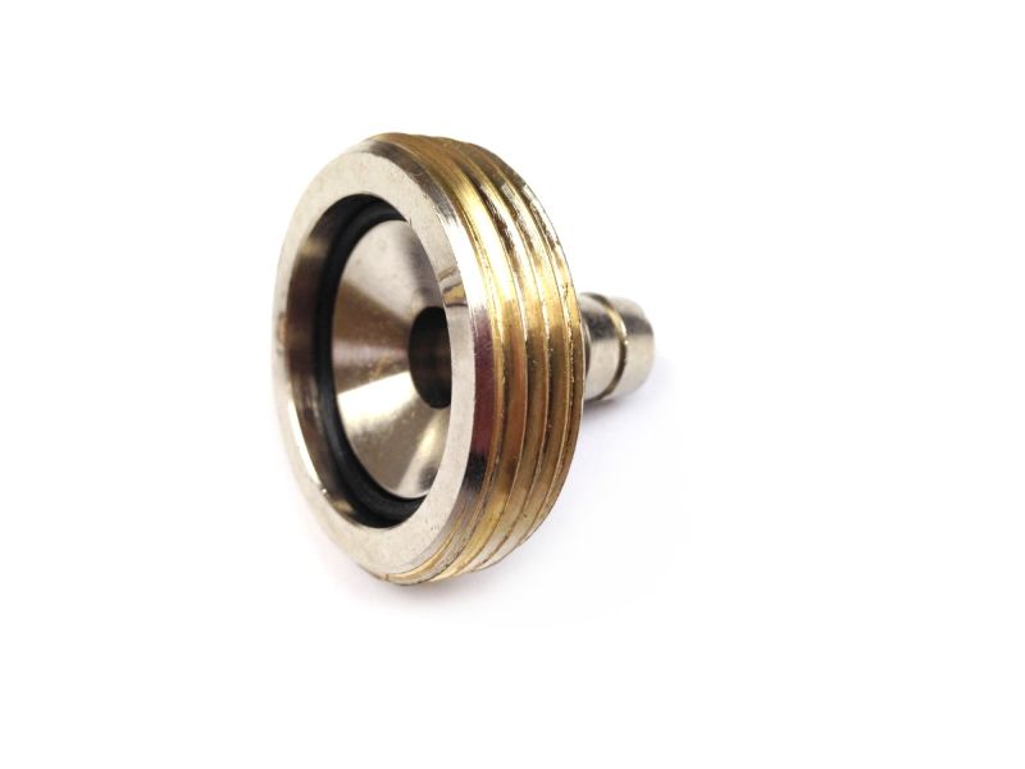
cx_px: 512
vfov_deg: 42.9
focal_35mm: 33
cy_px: 384
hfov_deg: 55.4
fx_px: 977
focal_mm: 4.12
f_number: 2.4
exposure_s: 1/120
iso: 50
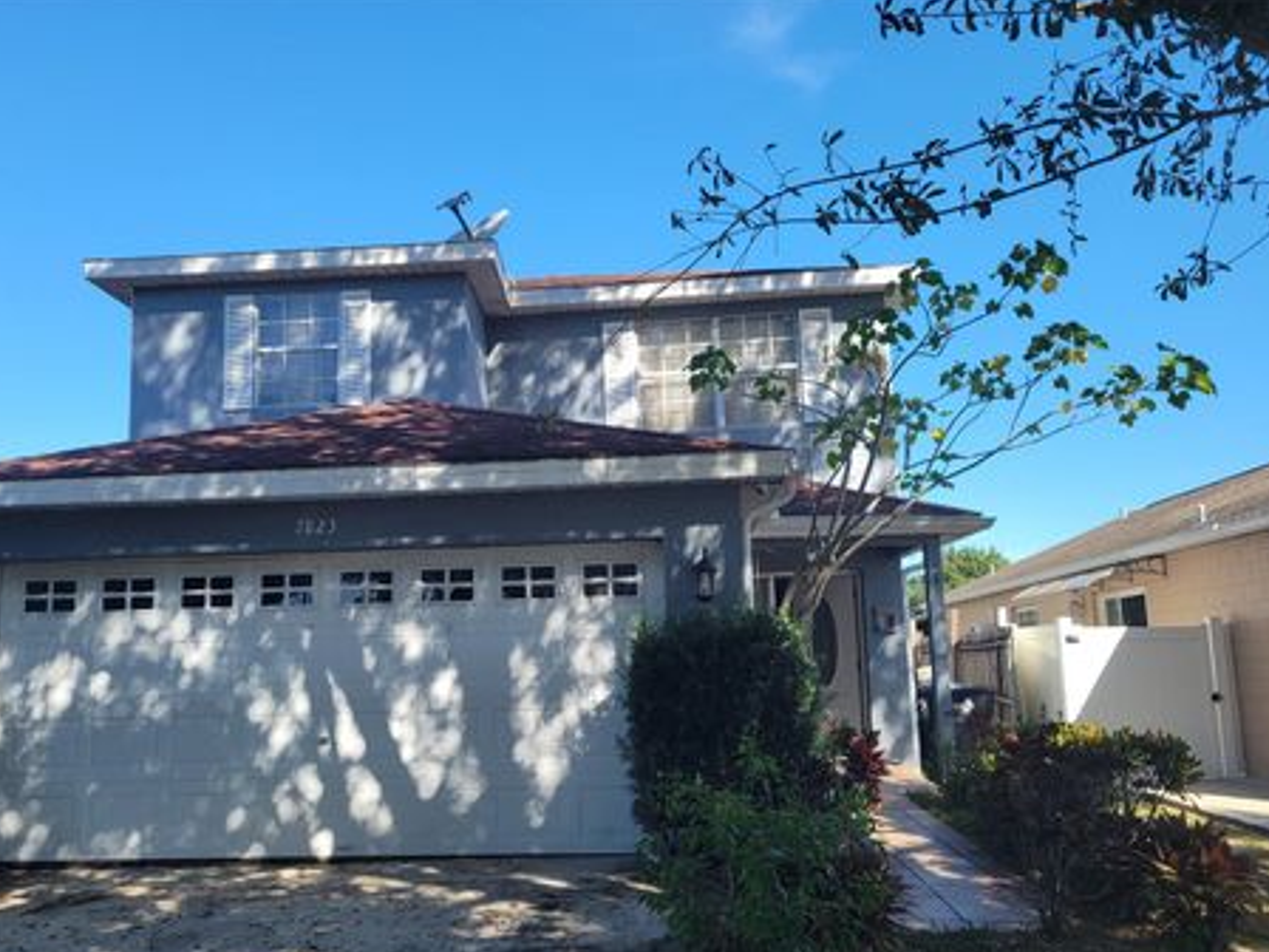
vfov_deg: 48.2
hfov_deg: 61.5
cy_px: 517
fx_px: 1063
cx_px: 572
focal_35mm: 29
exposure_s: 1/834
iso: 40
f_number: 1.8
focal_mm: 5.4
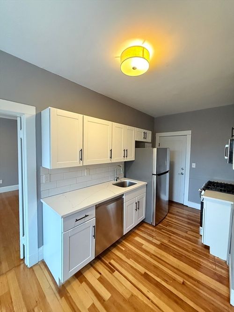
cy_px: 156
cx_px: 117
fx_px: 126
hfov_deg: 85.7
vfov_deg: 102.1
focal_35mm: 14
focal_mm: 2.22
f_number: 2.2
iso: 800
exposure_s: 1/60
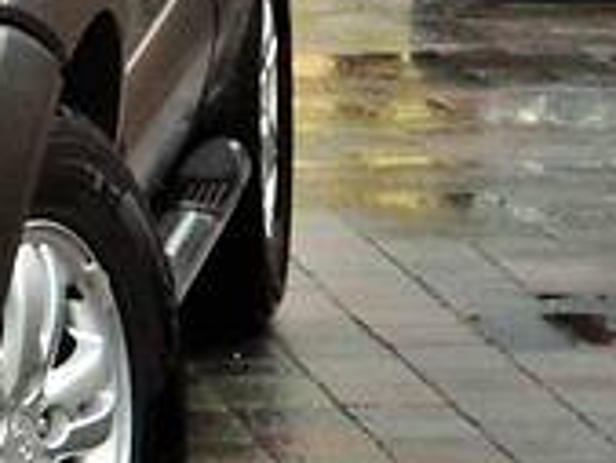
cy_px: -11
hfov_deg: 5.8
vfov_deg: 4.5
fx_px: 5894
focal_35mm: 331
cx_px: -711
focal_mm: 12.6
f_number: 4
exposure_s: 1/250
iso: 400
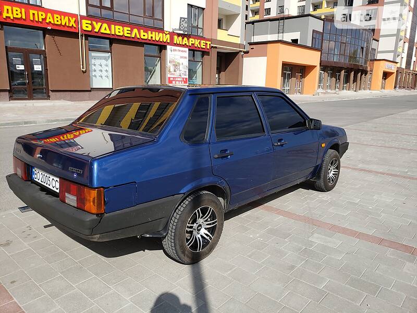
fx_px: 313
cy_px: 156
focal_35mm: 26
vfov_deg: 53.1
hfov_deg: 67.3
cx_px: 208
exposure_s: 1/1503
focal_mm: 4.3
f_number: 2.4
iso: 50
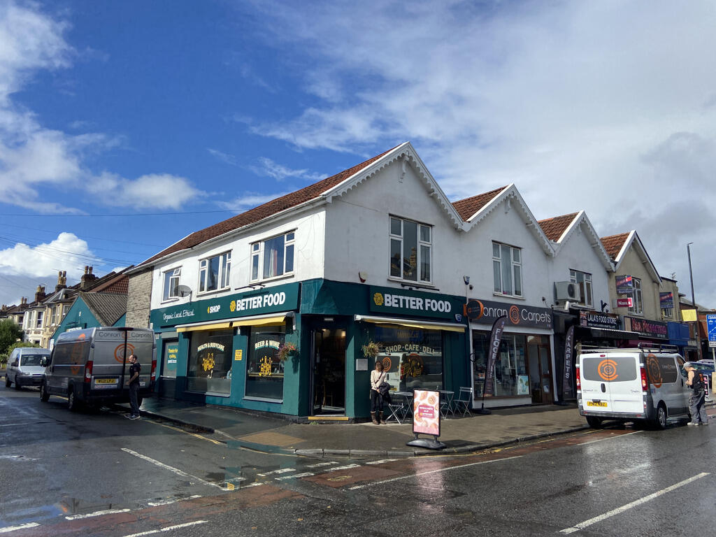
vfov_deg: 53.1
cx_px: 358
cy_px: 268
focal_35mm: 26
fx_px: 538
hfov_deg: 67.3
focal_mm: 4.25
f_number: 1.8
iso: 32
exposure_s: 1/4608
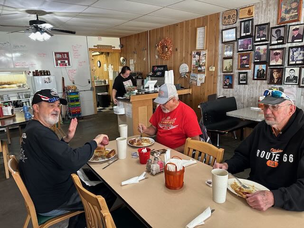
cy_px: 114
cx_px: 152
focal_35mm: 24
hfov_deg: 71.6
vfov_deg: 56.8
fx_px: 211
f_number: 1.78
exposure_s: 1/60
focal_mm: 6.86
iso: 250
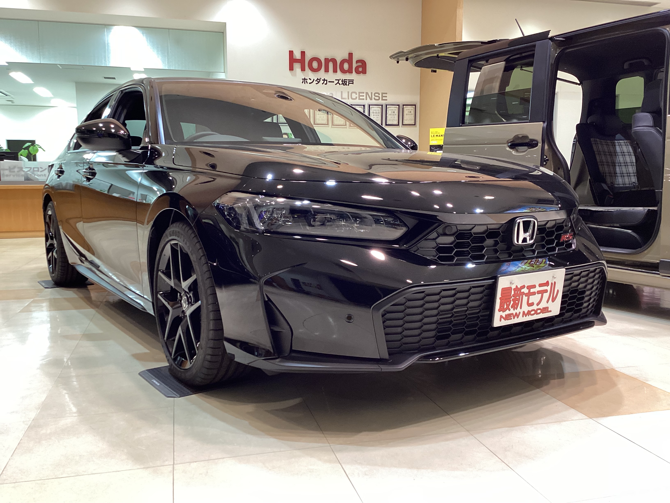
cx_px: 335
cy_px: 252
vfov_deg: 45.4
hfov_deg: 58.4
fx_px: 600
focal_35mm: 31
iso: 160
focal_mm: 3.3
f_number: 2.4
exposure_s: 1/50
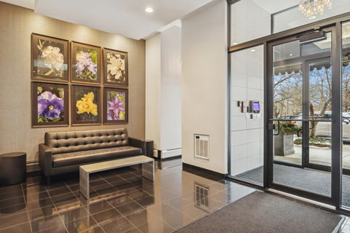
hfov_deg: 86.9
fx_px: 185
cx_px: 175
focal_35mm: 19
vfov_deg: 64.6
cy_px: 116
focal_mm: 19
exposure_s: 1/5
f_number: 8
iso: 200
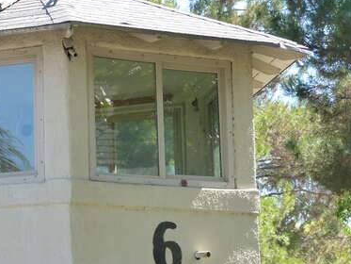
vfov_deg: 7.6
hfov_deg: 10.1
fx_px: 1978
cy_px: 187
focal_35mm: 195
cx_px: 69
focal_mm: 16.5
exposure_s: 1/125
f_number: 4
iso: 125
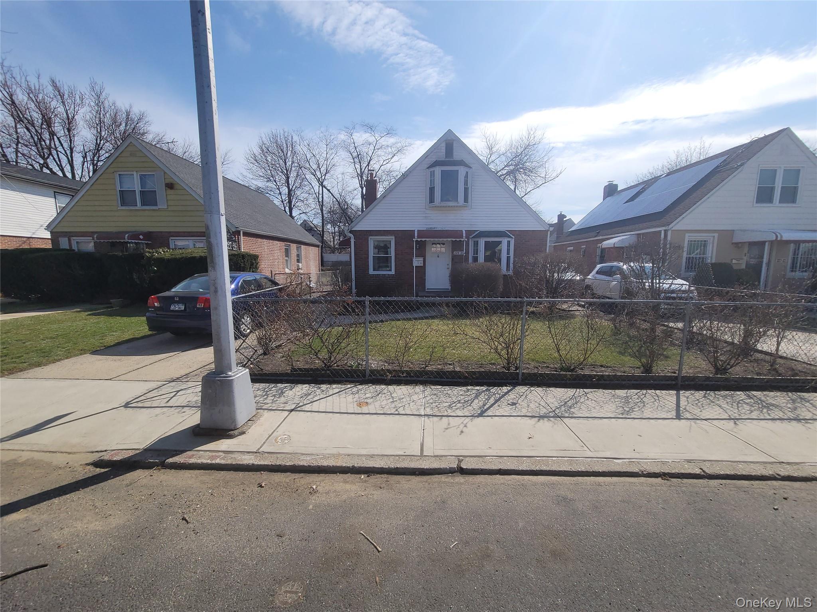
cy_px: 306
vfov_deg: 89.9
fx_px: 307
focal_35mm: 13
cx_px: 408
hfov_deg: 106.2
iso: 64
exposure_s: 1/2993
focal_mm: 2.2
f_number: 2.2
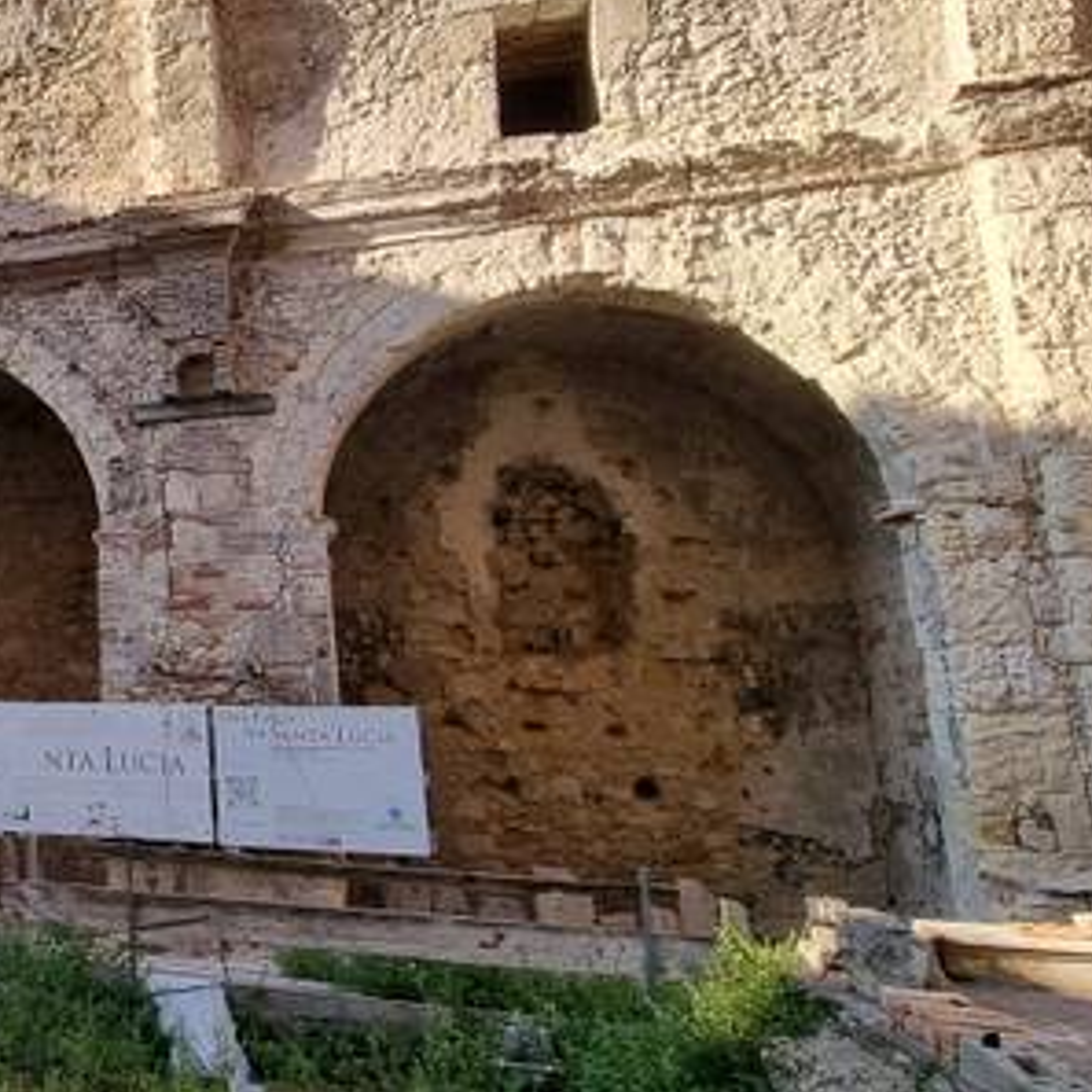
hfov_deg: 40.8
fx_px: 1106
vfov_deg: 52.2
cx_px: -143
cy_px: 438
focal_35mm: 31
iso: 50
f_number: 2.2
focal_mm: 2.2
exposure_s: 1/654
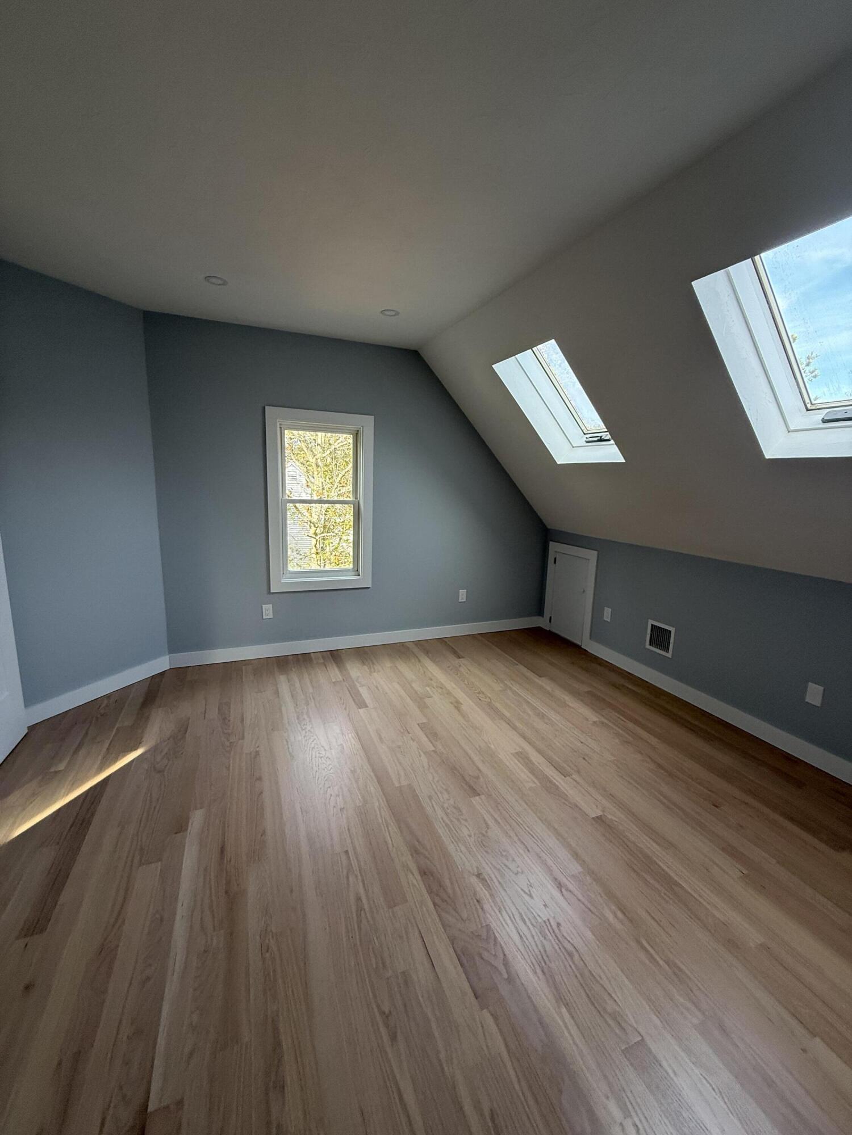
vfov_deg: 102.1
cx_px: 426
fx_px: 459
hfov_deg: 85.7
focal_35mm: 14
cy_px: 568
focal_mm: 2.22
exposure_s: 1/99
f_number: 2.2
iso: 125
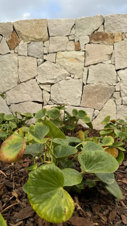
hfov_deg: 42.8
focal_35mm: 27
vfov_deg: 69.9
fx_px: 162
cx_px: 55
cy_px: 112
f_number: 1.78
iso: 80
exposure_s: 1/925
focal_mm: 6.76
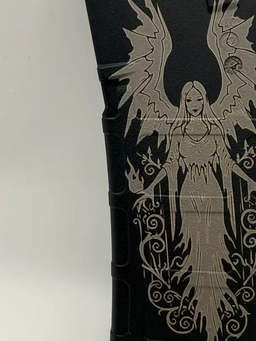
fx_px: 463
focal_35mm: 47
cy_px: 177
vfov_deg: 40.4
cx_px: 188
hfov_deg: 30.4
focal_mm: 2.22
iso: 50
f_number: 2.2
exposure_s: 1/99
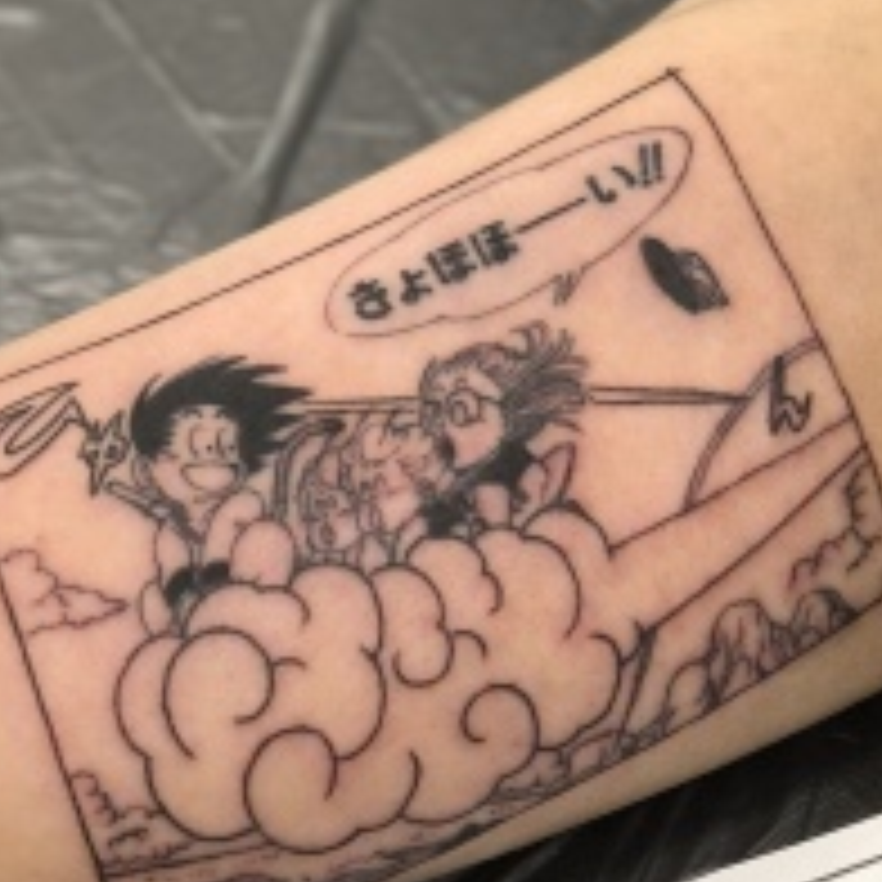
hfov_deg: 14.9
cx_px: 556
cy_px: 819
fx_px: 3373
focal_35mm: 117
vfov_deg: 14.7
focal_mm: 6
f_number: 2.4
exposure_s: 1/60
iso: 64
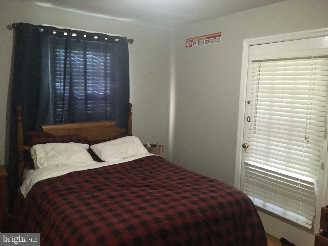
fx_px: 275
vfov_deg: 48.2
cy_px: 123
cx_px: 164
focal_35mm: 29
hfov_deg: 61.7
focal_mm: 4.15
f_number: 2.2
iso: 320
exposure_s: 1/15
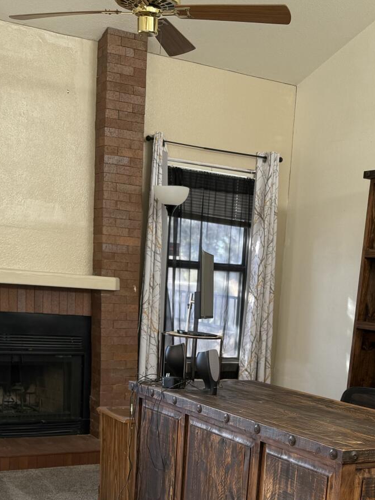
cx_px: 236
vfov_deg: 34.0
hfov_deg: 26.9
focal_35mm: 54
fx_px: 780
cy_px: 430
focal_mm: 6.76
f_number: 1.78
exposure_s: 1/121
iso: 100
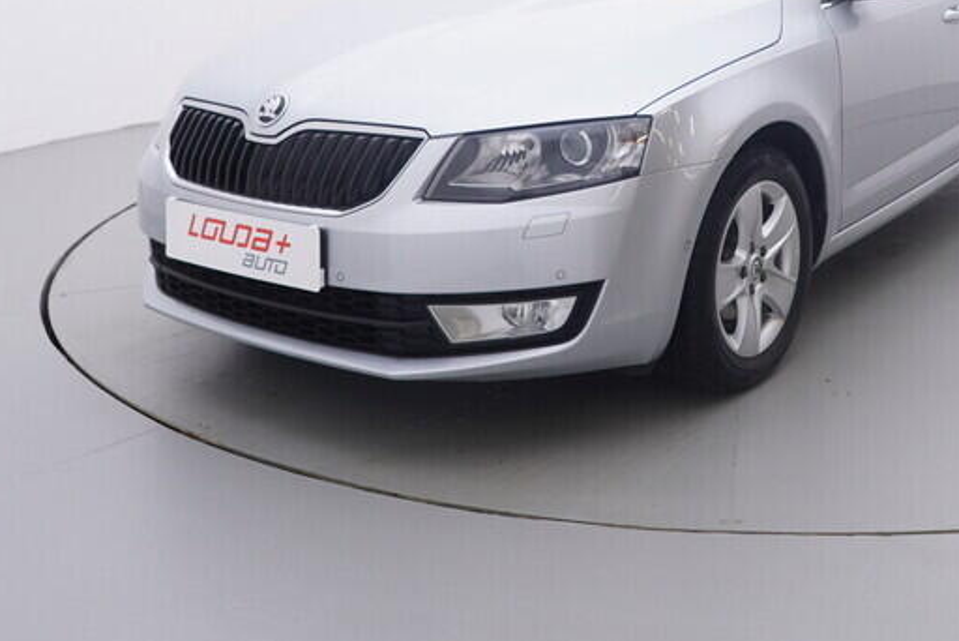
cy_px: 51
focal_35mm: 45
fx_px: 1199
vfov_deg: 28.6
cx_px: 667
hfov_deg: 42.8
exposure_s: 1/80
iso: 200
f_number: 5
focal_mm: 15
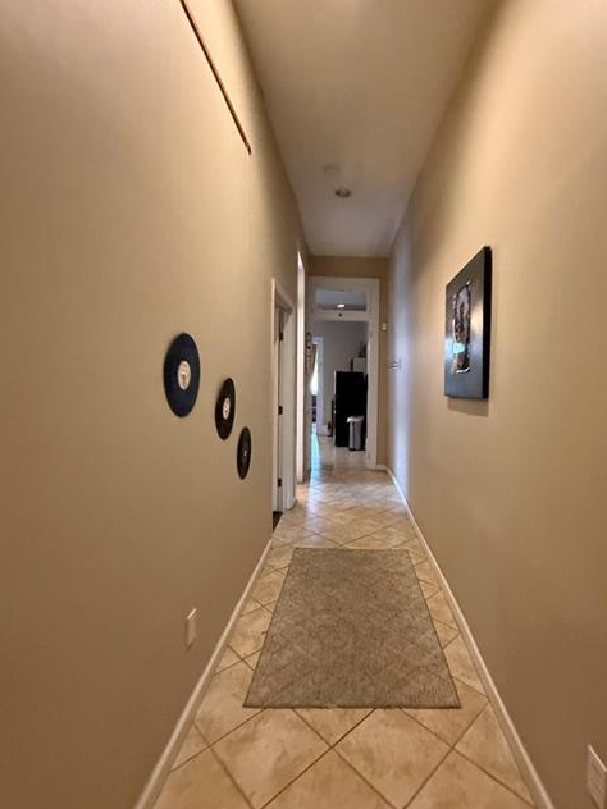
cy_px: 404
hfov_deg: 74.2
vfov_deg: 91.0
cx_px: 355
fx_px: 397
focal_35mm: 17
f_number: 2.2
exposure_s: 1/60
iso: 800
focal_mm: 2.22
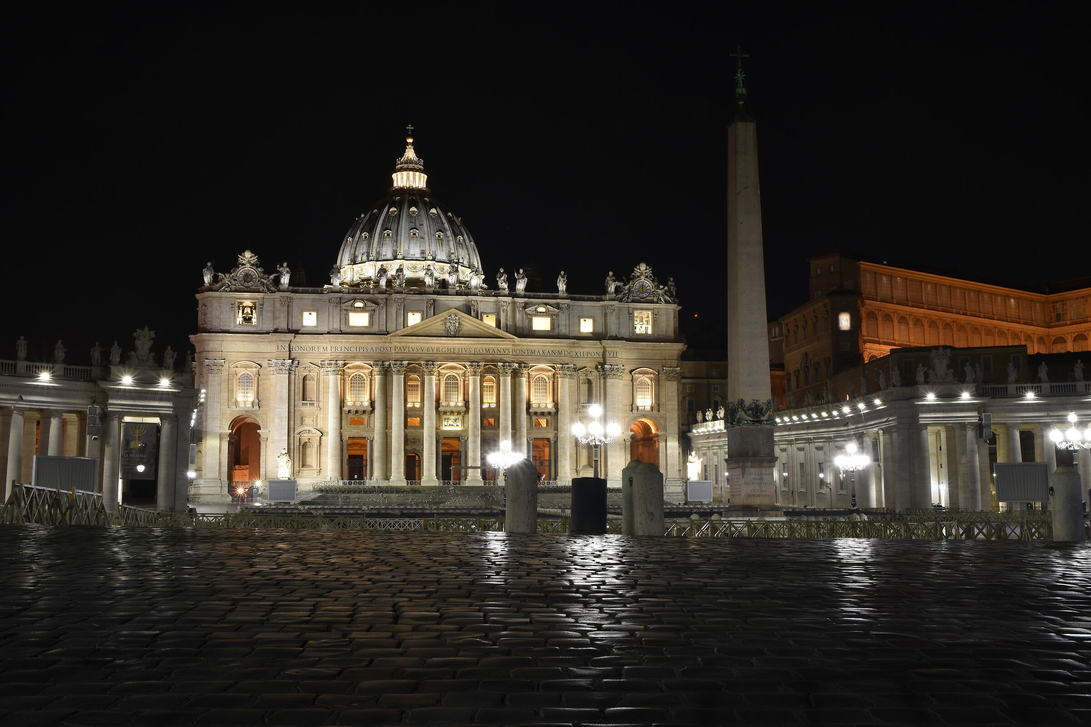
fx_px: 1182
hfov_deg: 49.6
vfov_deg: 34.2
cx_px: 546
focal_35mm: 39
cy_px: 364
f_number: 14
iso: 100
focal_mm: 26
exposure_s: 15
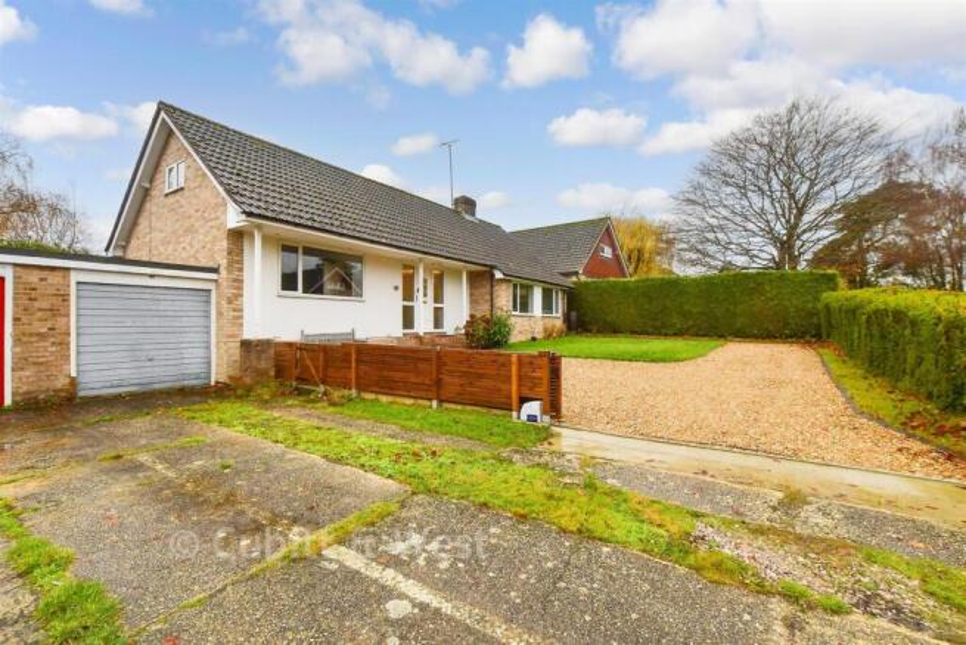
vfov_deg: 77.4
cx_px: 483
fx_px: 403
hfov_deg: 100.4
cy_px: 322
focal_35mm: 15
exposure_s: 1/250
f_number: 8
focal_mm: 10
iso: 400
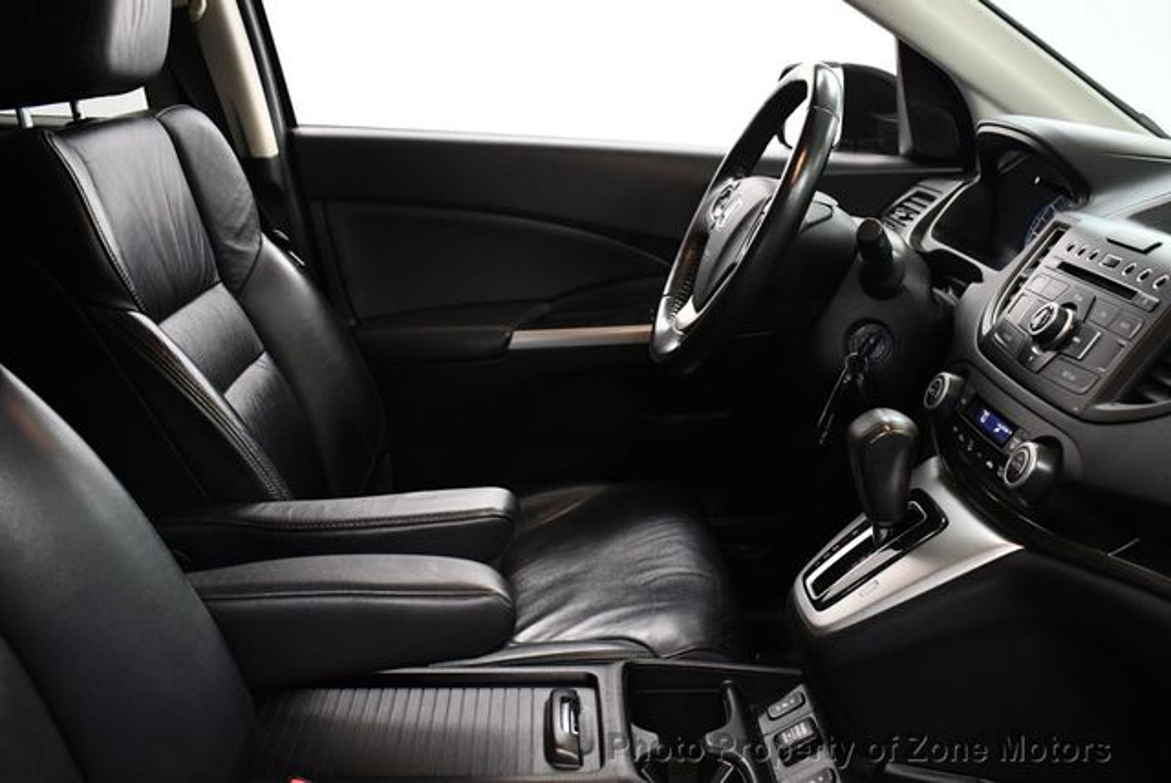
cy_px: 392
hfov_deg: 53.1
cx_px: 586
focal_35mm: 36
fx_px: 1172
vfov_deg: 36.9
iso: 2500
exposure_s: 1/125
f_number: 3.5
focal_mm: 18
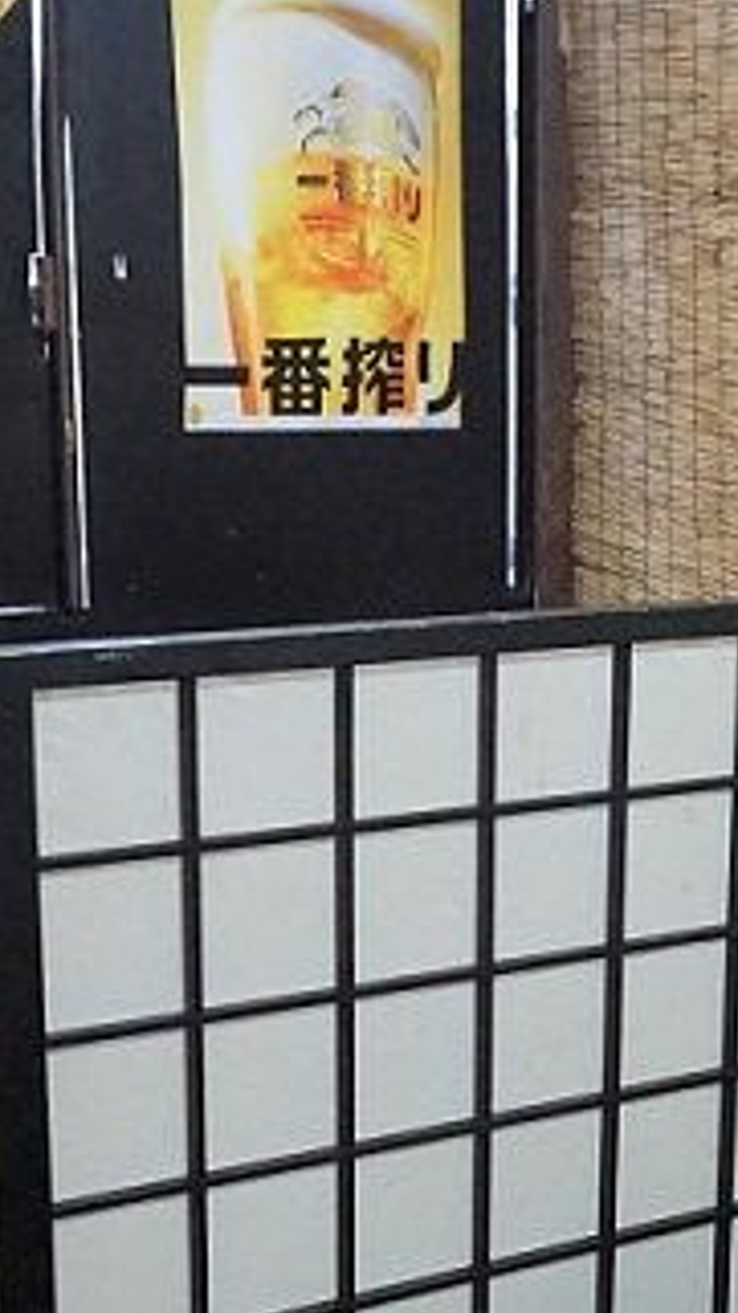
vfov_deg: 27.6
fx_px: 2611
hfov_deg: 15.7
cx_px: 779
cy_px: 1056
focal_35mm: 75
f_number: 3.5
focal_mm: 16
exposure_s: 1/125
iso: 3200
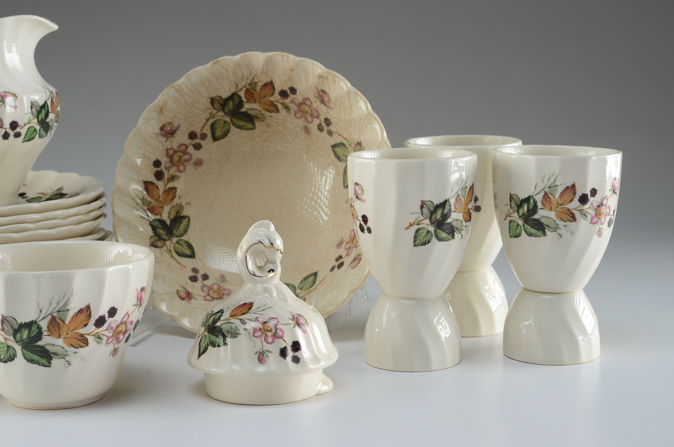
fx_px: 1233
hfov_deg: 30.6
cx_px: 337
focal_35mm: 66
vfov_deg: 20.5
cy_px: 224
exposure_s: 1/80
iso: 100
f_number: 13
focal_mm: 44
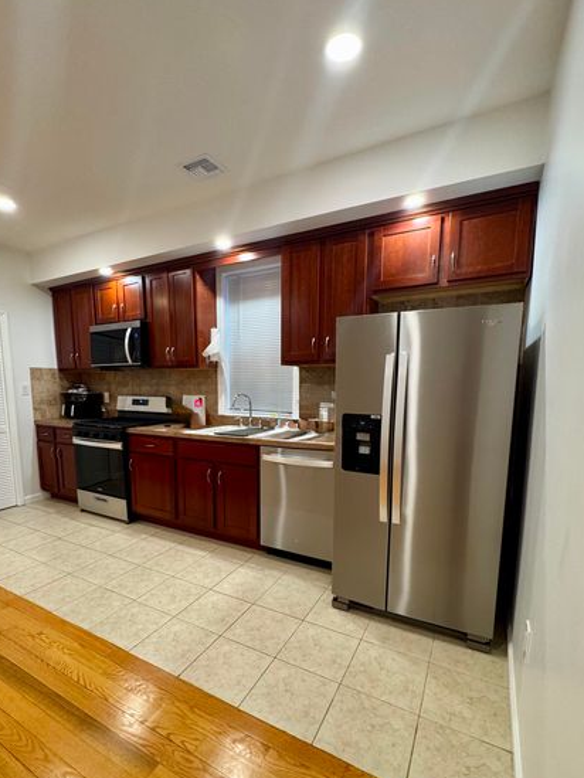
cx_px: 268
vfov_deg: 90.6
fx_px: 382
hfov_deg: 74.6
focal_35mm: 17
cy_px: 433
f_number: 2.2
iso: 250
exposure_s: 1/60
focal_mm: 2.22
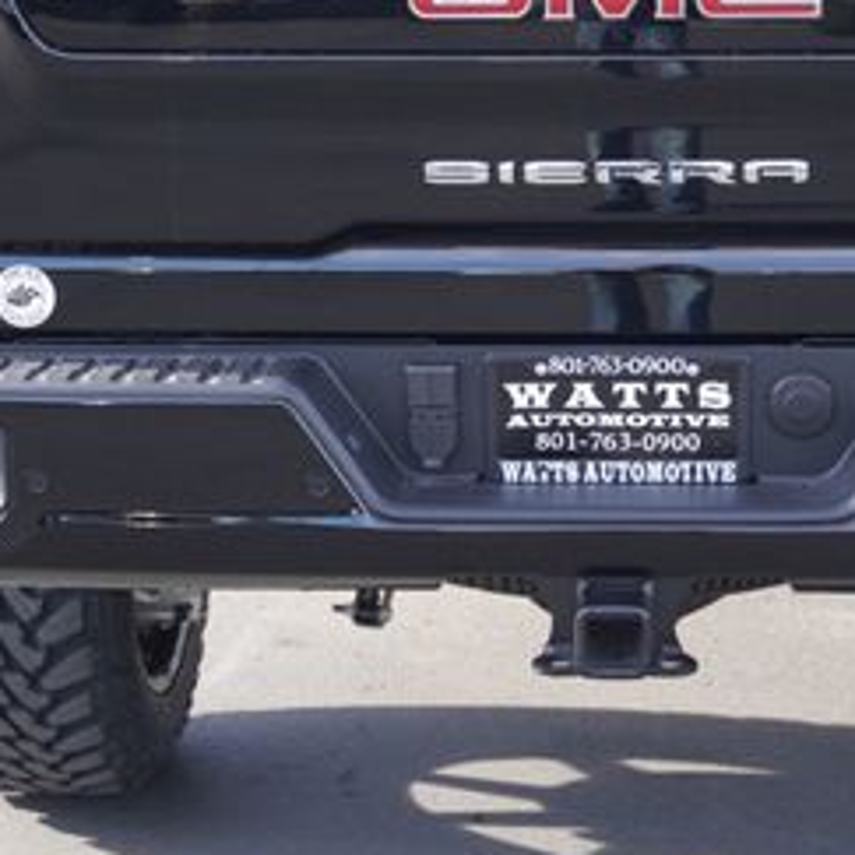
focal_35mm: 84
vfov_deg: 20.4
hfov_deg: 20.5
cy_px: 176
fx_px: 2351
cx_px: 605
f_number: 4.5
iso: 100
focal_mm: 25
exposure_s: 1/60
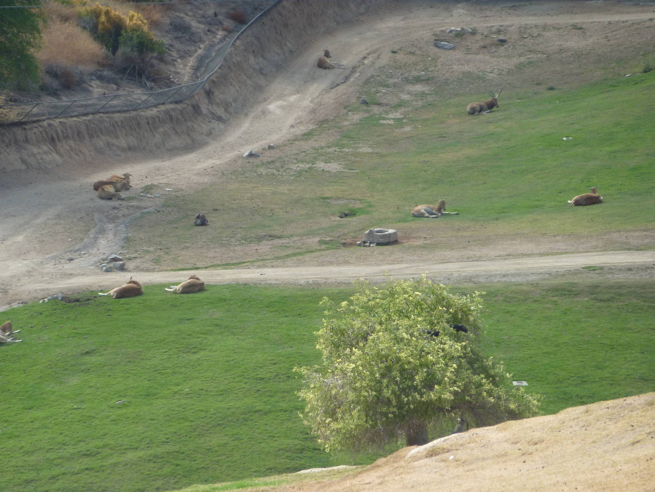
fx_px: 5677
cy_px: 246
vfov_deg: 5.0
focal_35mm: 300
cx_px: 328
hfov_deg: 6.6
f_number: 4.9
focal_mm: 49.2
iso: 160
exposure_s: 1/320
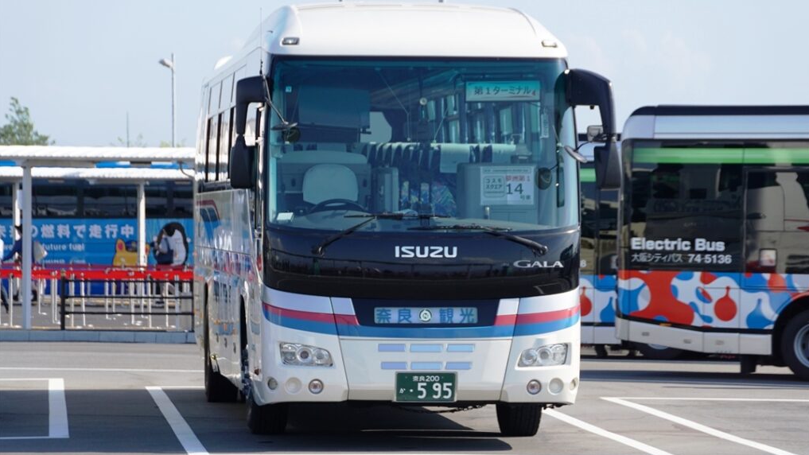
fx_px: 4076
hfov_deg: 11.3
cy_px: 234
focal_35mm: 190
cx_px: 405
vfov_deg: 6.4
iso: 100
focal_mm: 120
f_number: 6.3
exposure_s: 1/250
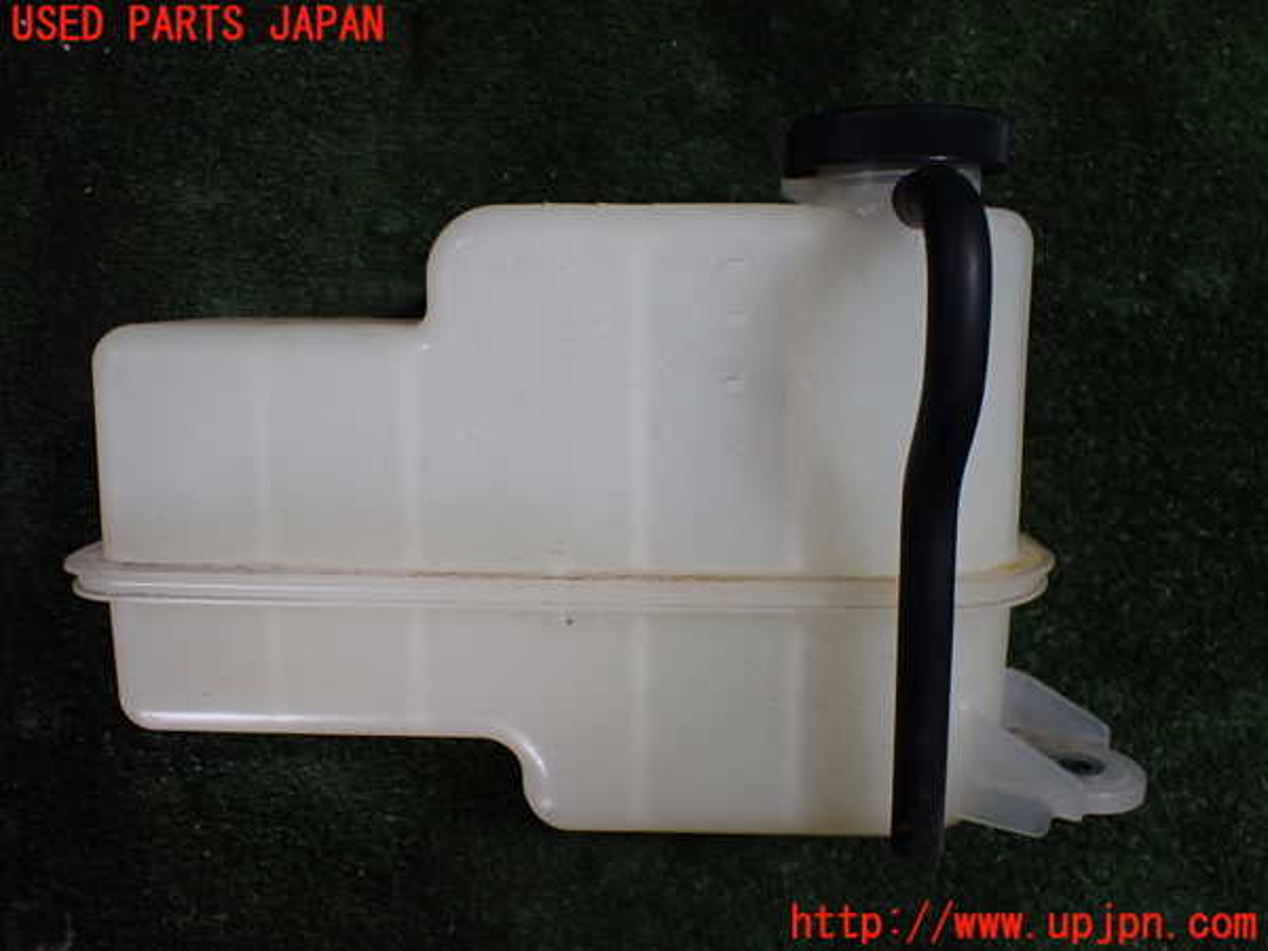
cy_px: 476
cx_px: 634
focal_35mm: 30
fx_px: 1099
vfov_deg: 46.8
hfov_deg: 60.0
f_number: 2.3
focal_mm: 5.4
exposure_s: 1/125
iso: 250
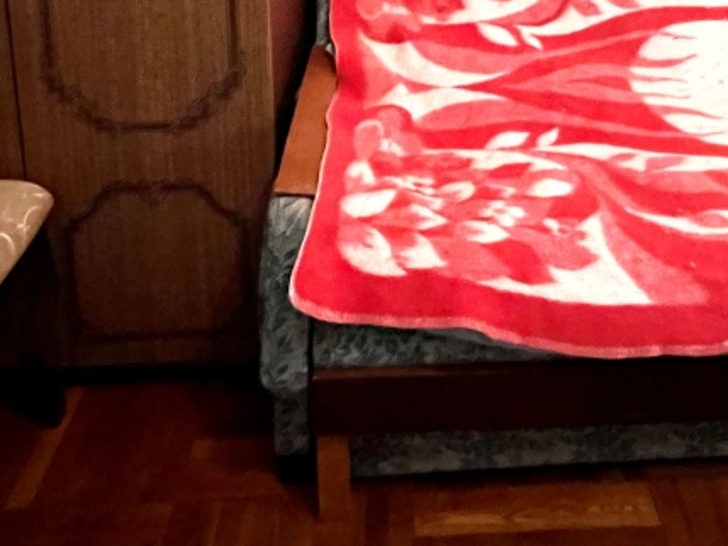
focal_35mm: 38
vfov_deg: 29.5
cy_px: -182
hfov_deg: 48.4
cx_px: 467
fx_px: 799
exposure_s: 1/50
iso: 1000
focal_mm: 1.57
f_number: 1.8
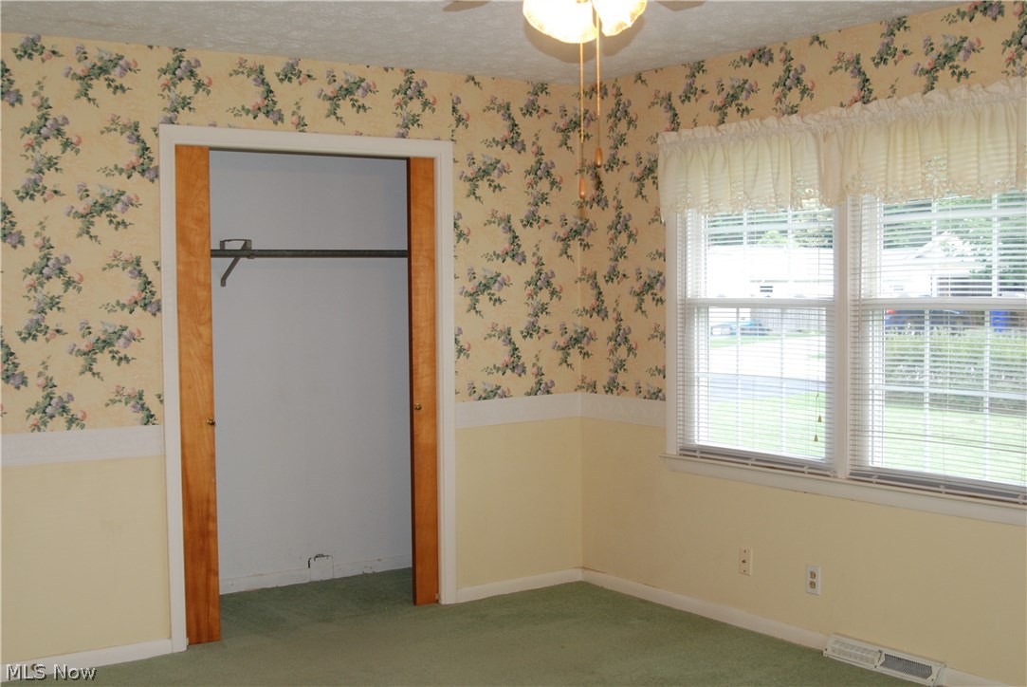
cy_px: 344
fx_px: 1199
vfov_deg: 32.0
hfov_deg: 46.4
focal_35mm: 42
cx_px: 514
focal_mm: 28
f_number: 4
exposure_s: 1/60
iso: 400
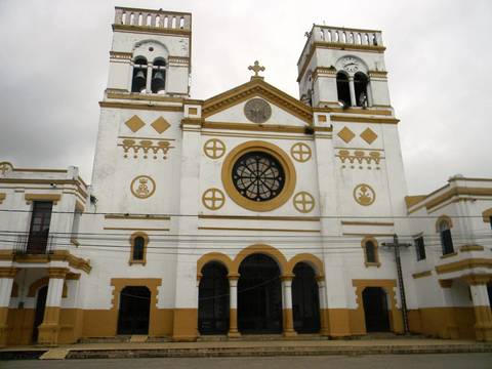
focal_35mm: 28
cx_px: 246
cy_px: 184
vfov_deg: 49.7
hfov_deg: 63.4
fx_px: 398
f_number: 3.5
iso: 112
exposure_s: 1/932
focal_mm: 5
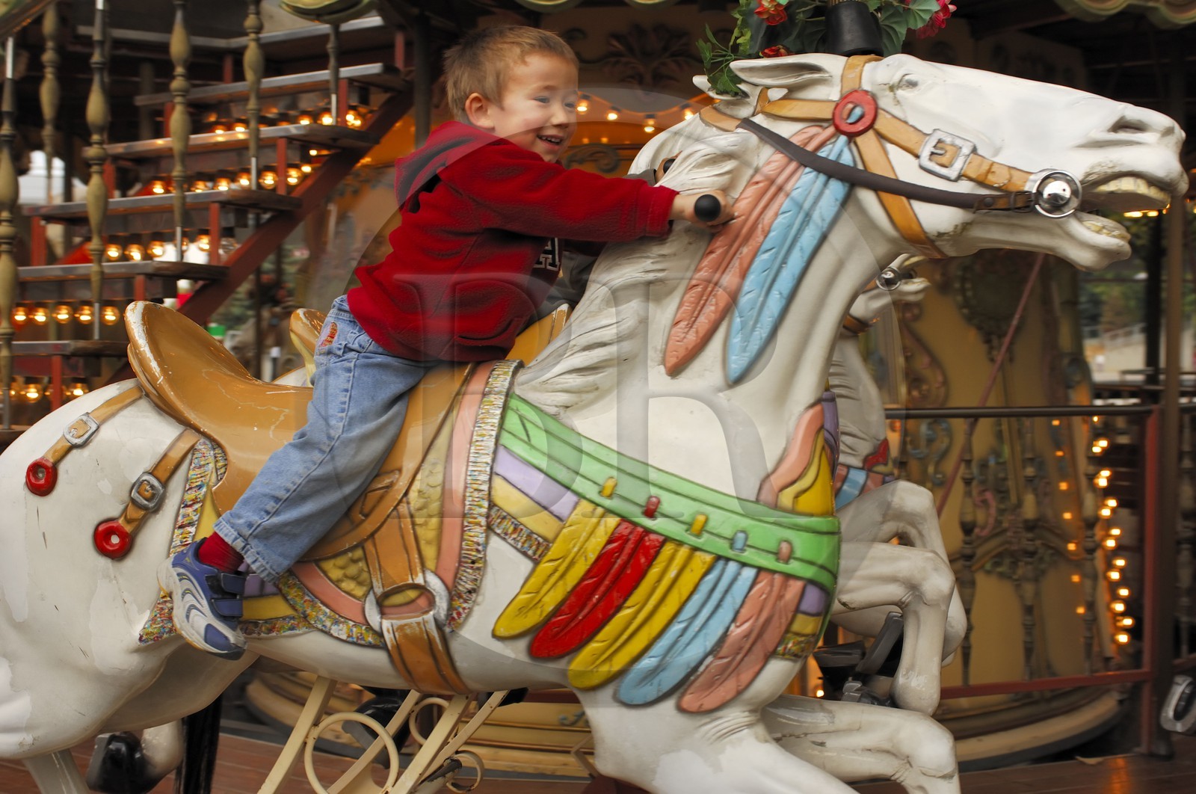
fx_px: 1543
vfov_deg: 28.9
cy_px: 397
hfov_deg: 42.4
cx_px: 598
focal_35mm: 46
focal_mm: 31
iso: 100
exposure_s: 1/160
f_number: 5
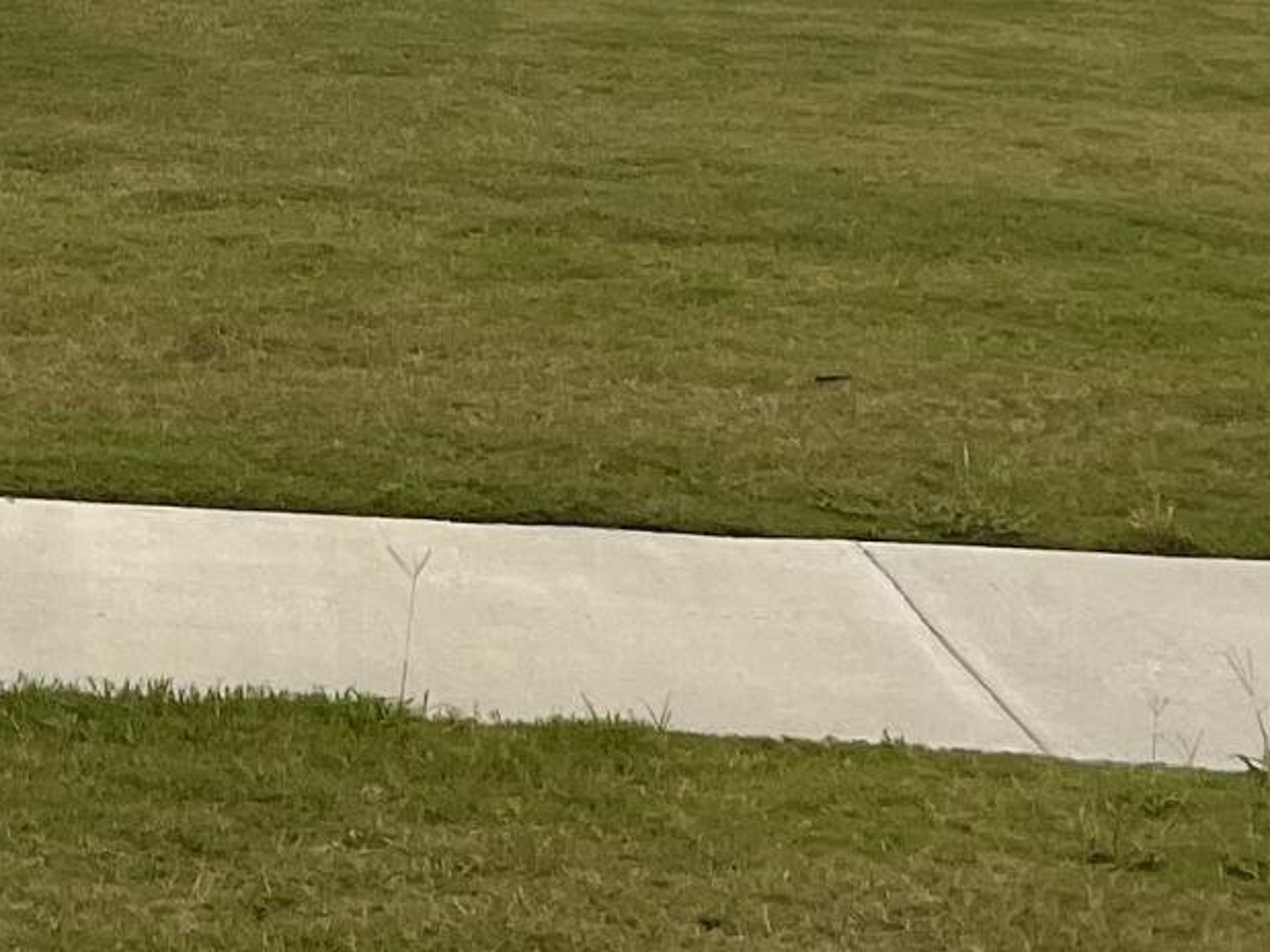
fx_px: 4622
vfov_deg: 10.9
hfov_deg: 14.1
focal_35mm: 126
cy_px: -860
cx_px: -931
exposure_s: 1/364
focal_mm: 5.7
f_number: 1.5
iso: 50
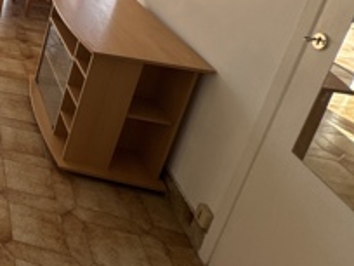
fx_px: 450
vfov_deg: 30.0
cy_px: -16
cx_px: -187
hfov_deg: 27.7
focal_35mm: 44
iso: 40
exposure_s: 1/476
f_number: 2.2
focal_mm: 2.22
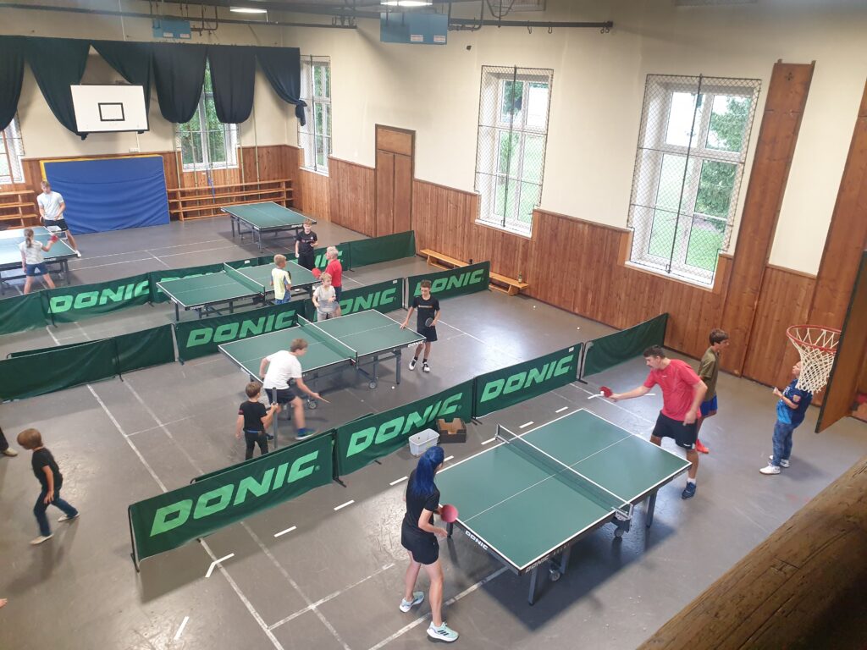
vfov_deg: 53.1
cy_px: 325
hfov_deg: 67.3
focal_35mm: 26
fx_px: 651
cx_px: 434
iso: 250
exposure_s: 1/50
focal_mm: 4.3
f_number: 2.4
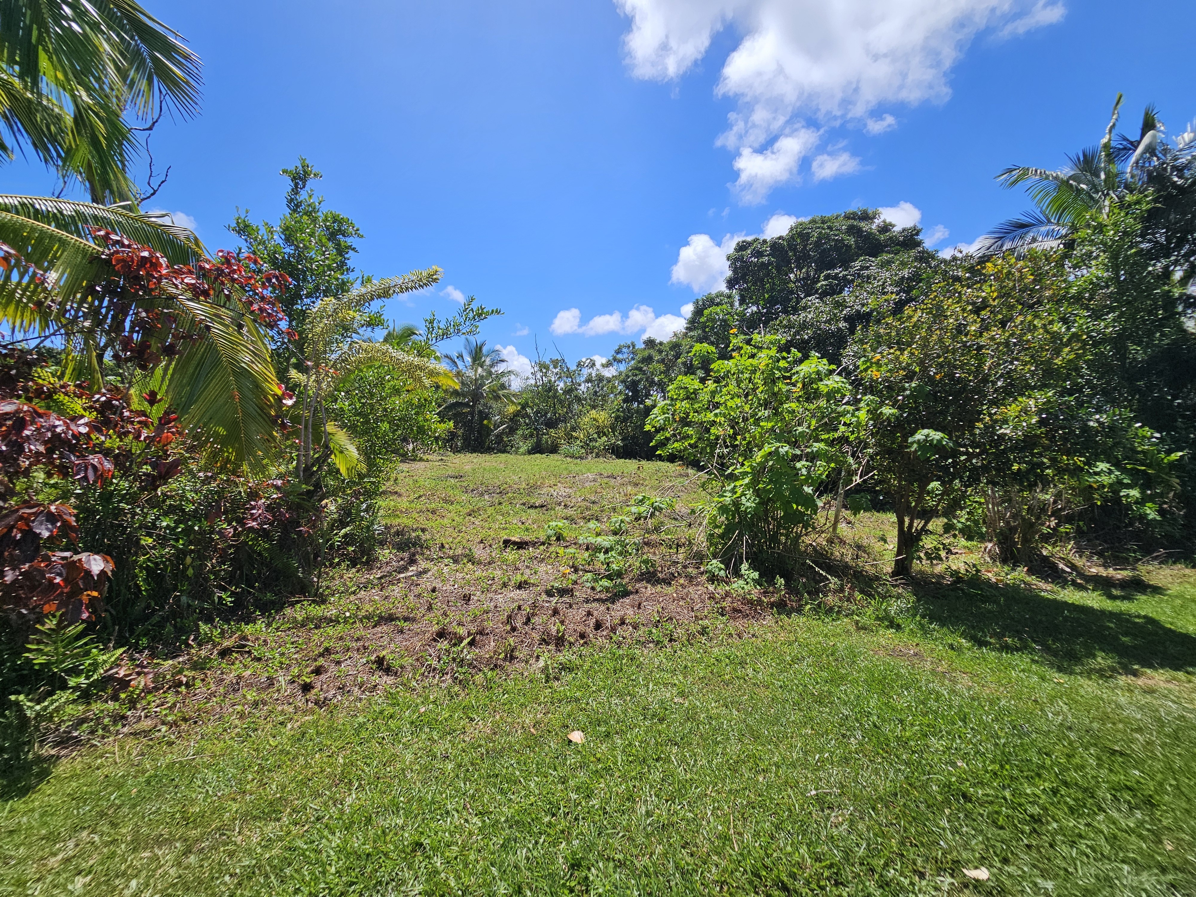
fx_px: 449
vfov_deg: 89.9
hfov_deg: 106.2
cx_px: 598
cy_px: 448
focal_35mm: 13
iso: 50
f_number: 2.2
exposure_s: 1/2628
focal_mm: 2.2
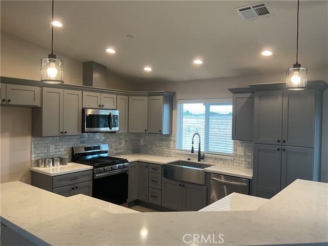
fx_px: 275
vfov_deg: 48.2
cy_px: 123
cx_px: 164
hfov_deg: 61.7
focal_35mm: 29
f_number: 1.8
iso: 64
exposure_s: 1/60
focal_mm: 3
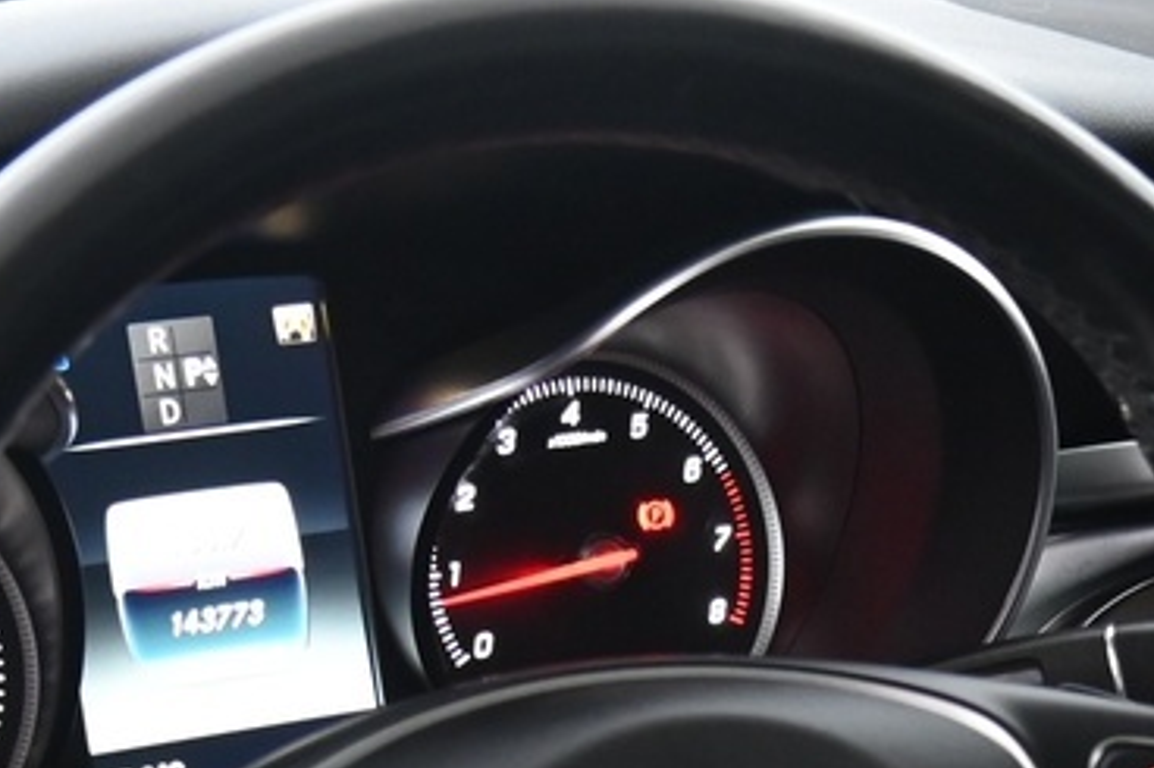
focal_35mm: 106
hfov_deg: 18.9
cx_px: 1041
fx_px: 3396
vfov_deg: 11.6
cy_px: 1542
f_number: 4
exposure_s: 1/15
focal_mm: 24
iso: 2000
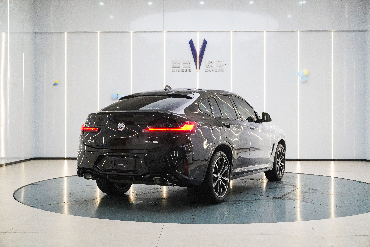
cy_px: 124
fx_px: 462
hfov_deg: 43.6
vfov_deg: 29.9
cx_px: 185
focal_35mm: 45
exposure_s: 1/80
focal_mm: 30
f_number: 6.3
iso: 1250
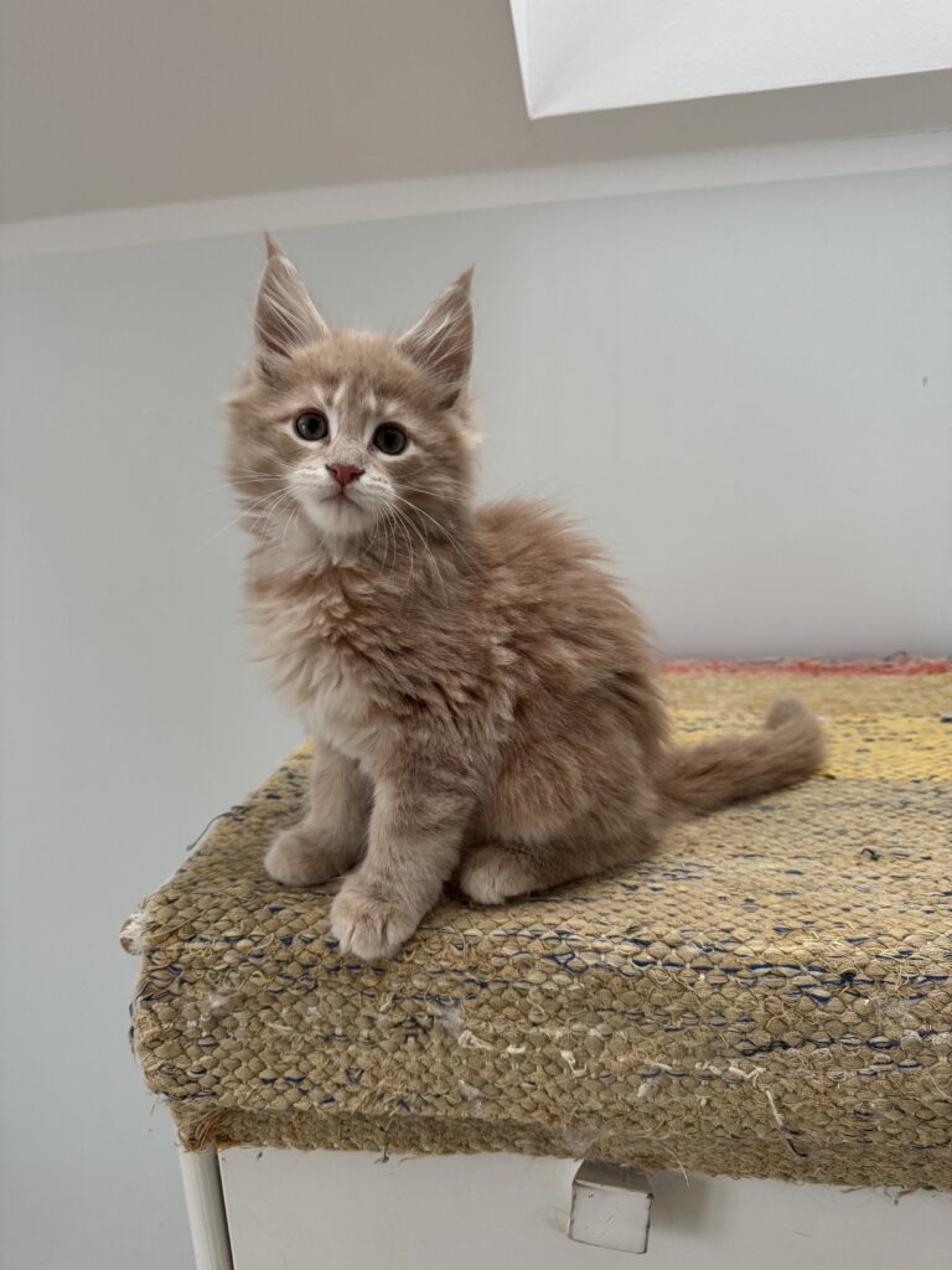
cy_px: 635
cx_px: 476
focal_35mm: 24
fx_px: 880
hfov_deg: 56.8
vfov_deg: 71.6
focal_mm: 6.76
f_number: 1.78
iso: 250
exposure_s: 1/60
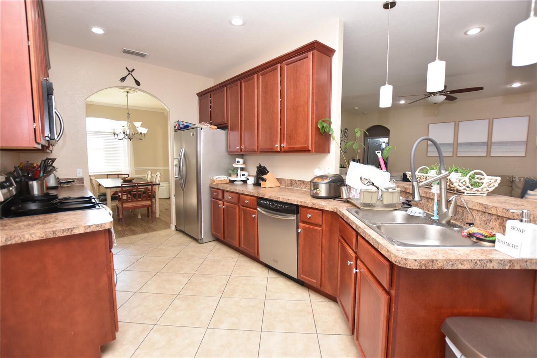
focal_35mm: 15
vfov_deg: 77.3
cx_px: 268
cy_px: 179
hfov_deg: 100.4
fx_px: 224
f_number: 4
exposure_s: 1/60
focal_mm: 10
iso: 320
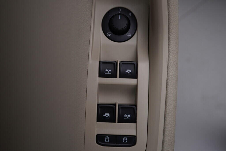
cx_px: 113
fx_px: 226
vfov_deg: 36.9
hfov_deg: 53.1
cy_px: 76
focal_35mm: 36
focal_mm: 24
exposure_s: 1/80
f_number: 4
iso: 125
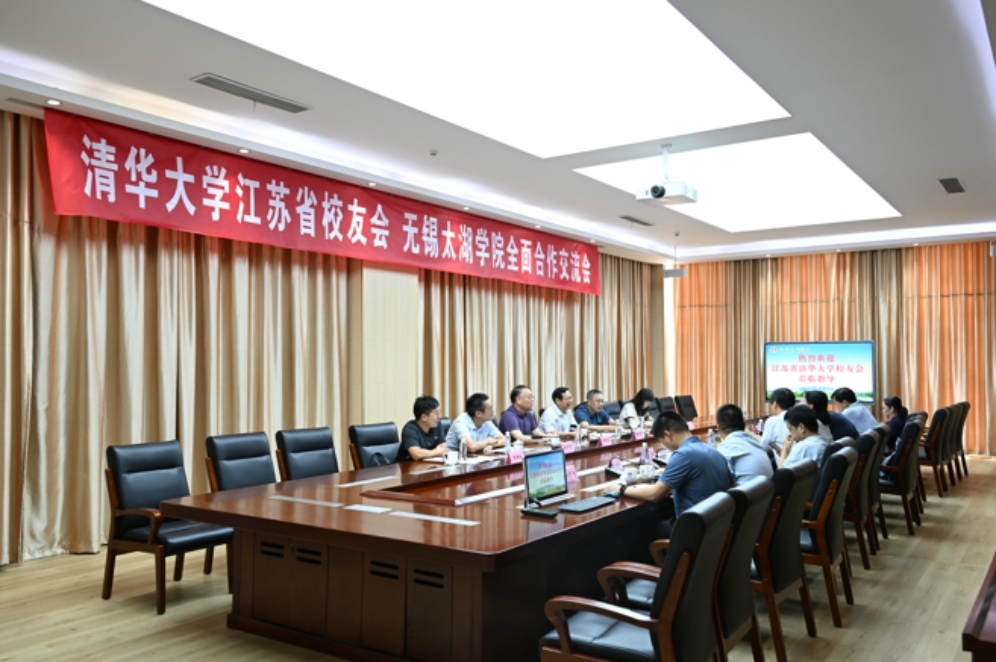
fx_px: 802
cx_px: 497
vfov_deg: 44.9
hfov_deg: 63.7
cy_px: 337
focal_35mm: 29
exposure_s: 1/50
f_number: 4
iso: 800
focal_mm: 28
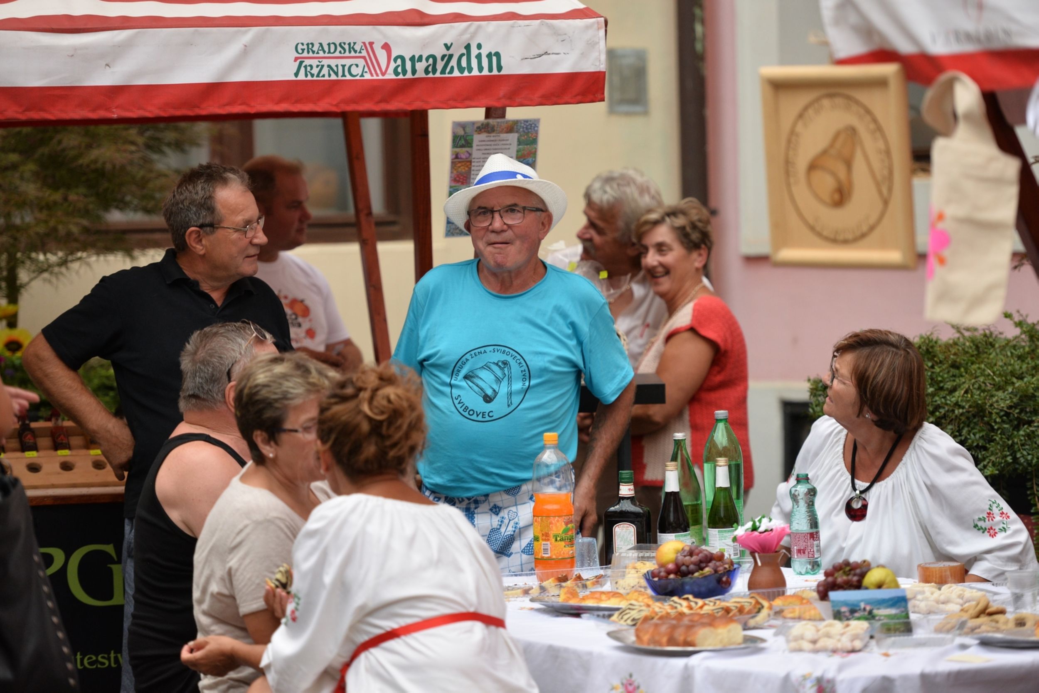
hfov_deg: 13.2
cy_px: 346
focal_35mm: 155
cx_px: 520
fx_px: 4474
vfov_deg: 8.9
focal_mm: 155
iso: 1000
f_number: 2.8
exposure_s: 1/800
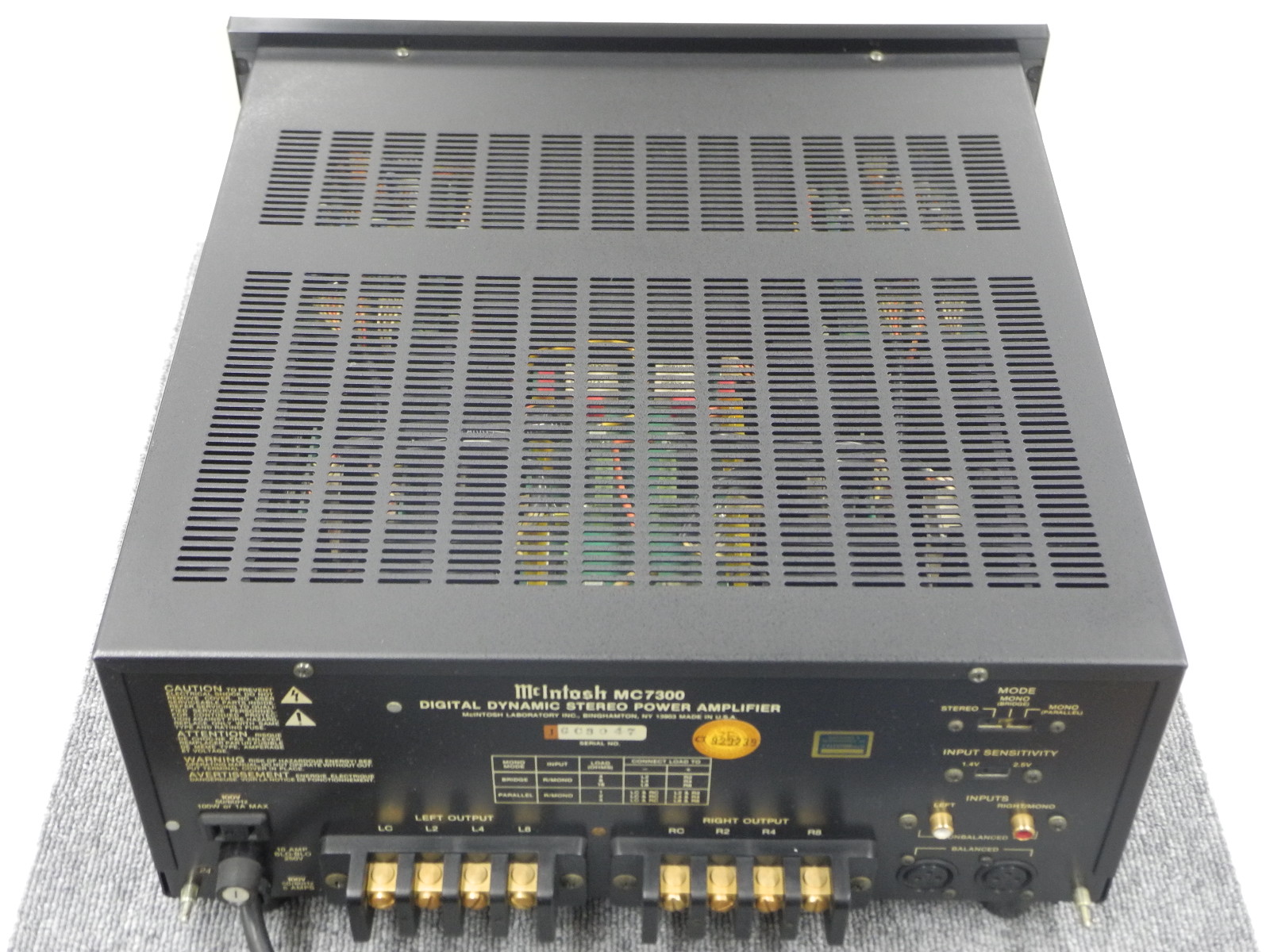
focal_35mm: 50
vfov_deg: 29.1
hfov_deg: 38.2
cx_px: 635
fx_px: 1834
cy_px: 476
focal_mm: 10.7
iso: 400
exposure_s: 1/20
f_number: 3.5
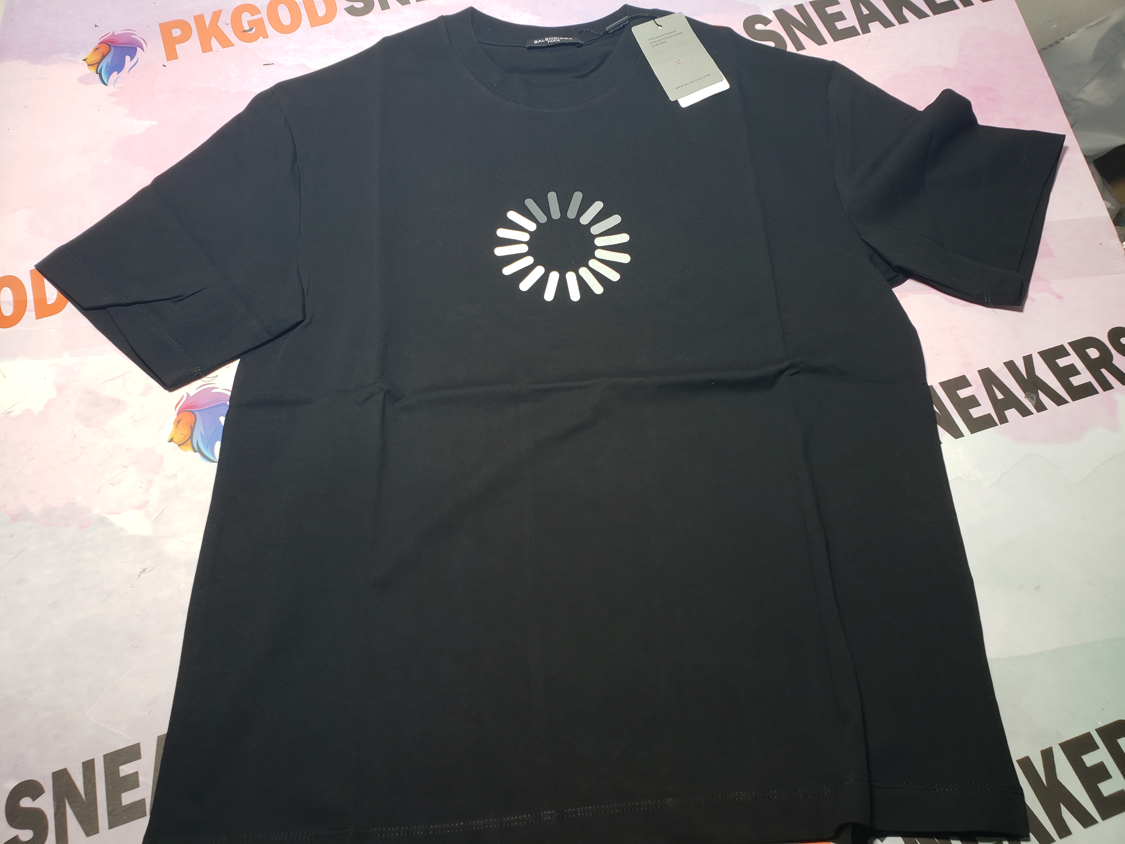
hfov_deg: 67.3
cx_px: 562
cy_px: 422
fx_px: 845
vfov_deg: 53.1
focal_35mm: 26
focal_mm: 4.3
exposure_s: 1/100
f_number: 2.4
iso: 64
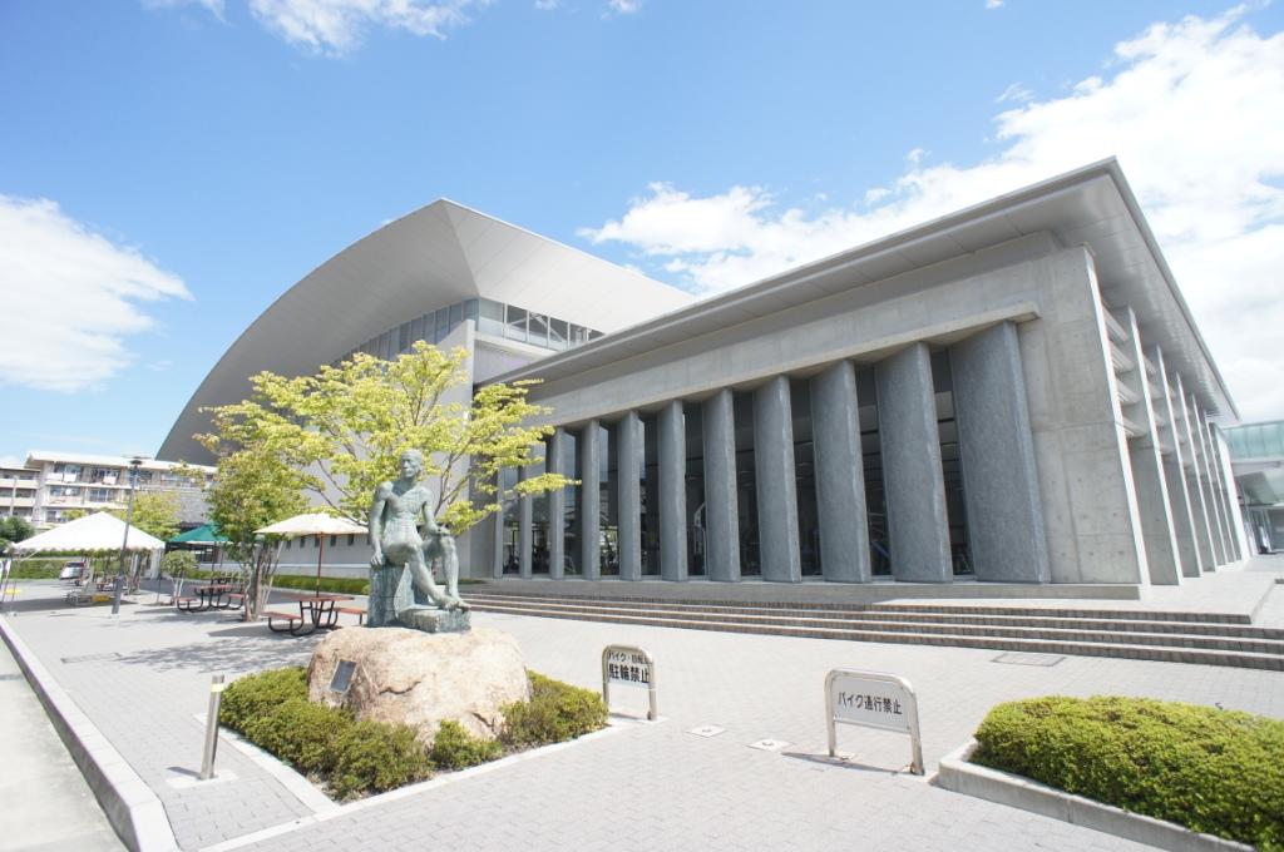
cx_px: 642
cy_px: 426
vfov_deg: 53.0
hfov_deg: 73.8
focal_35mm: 24
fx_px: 855
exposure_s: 1/400
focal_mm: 16
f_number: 6.3
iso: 200
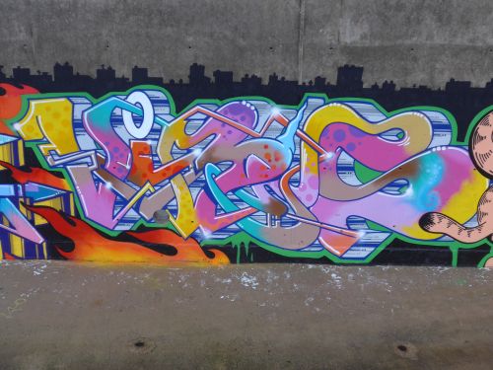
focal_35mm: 44
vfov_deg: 32.9
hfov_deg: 42.9
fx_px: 627
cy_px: 185
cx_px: 246
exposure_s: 1/60
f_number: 2.8
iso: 160
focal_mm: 9
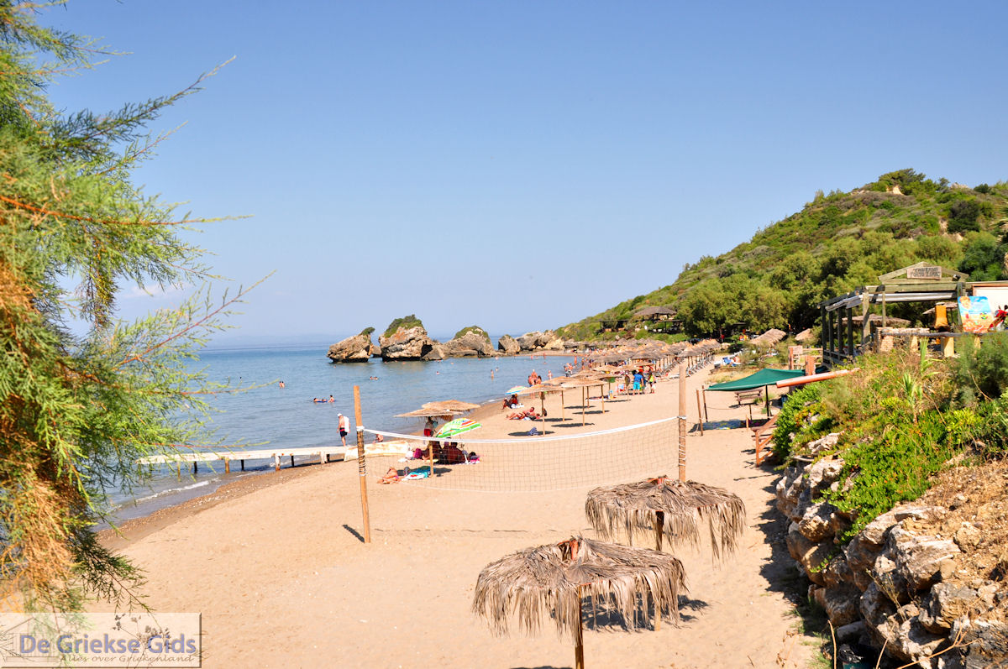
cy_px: 334
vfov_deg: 35.4
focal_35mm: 38
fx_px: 1049
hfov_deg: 51.3
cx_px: 504
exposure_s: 1/250
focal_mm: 25
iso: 200
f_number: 11
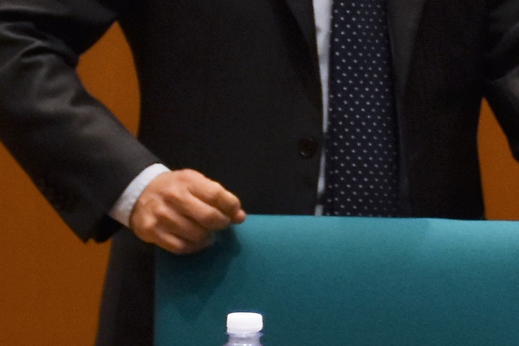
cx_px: 1011
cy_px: 319
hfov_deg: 3.8
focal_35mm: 538
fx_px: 7754
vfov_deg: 2.6
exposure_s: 1/20
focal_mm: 60
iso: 640
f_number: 5
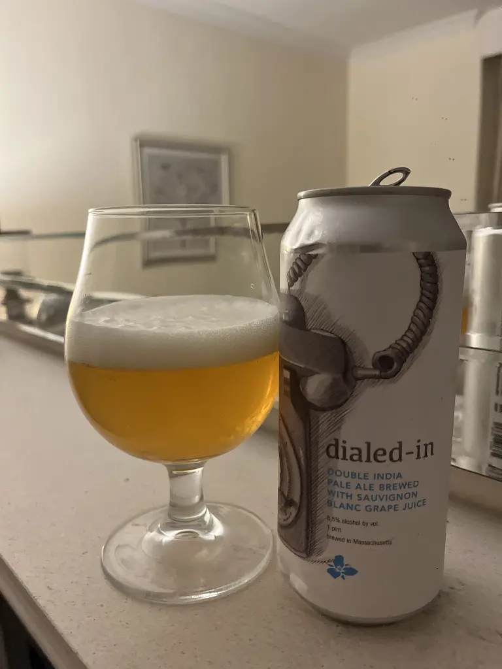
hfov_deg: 53.1
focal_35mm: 26
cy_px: 334
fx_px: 503
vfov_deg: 67.3
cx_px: 251
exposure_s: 1/53
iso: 500
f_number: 1.6
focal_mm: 5.1
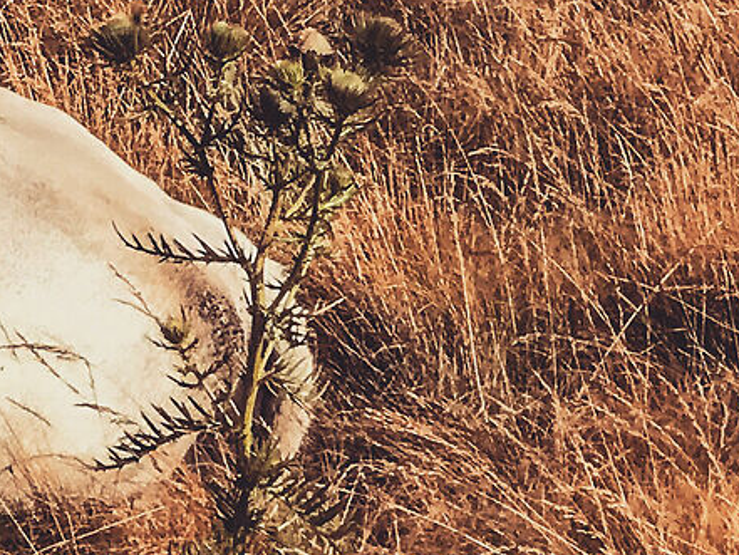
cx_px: -1210
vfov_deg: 4.7
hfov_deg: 6.0
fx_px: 6620
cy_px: -634
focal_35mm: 310
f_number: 2.8
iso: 20
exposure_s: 1/1064
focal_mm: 6.6
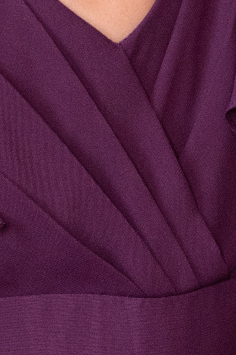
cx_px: 68
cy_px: 87
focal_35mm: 622
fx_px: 6127
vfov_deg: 3.3
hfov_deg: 2.2
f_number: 5
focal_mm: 135
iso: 3200
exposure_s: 1/125
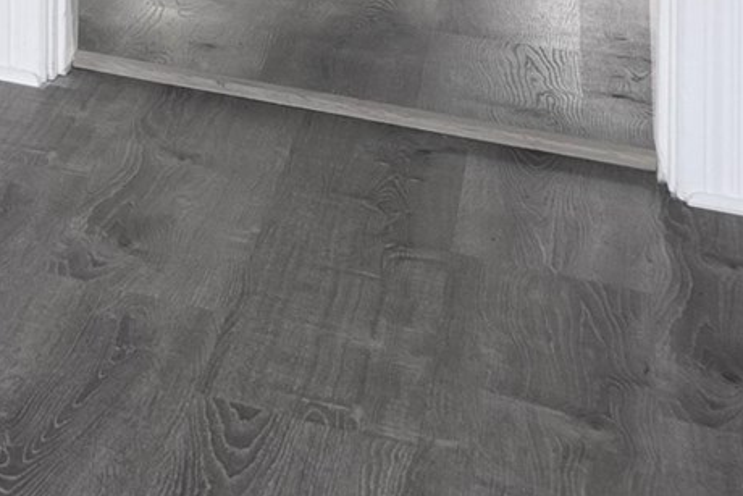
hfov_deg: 14.3
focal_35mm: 100
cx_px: -1011
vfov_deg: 11.7
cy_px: -623
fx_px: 2064
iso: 320
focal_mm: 10
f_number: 10
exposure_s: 1/6
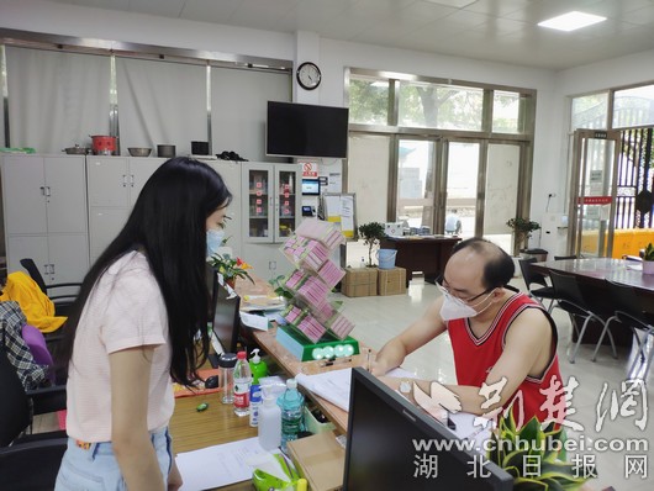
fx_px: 397
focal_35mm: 21
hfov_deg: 79.0
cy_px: 246
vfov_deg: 63.5
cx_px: 327
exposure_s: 1/50
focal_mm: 4.22
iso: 360
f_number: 1.8
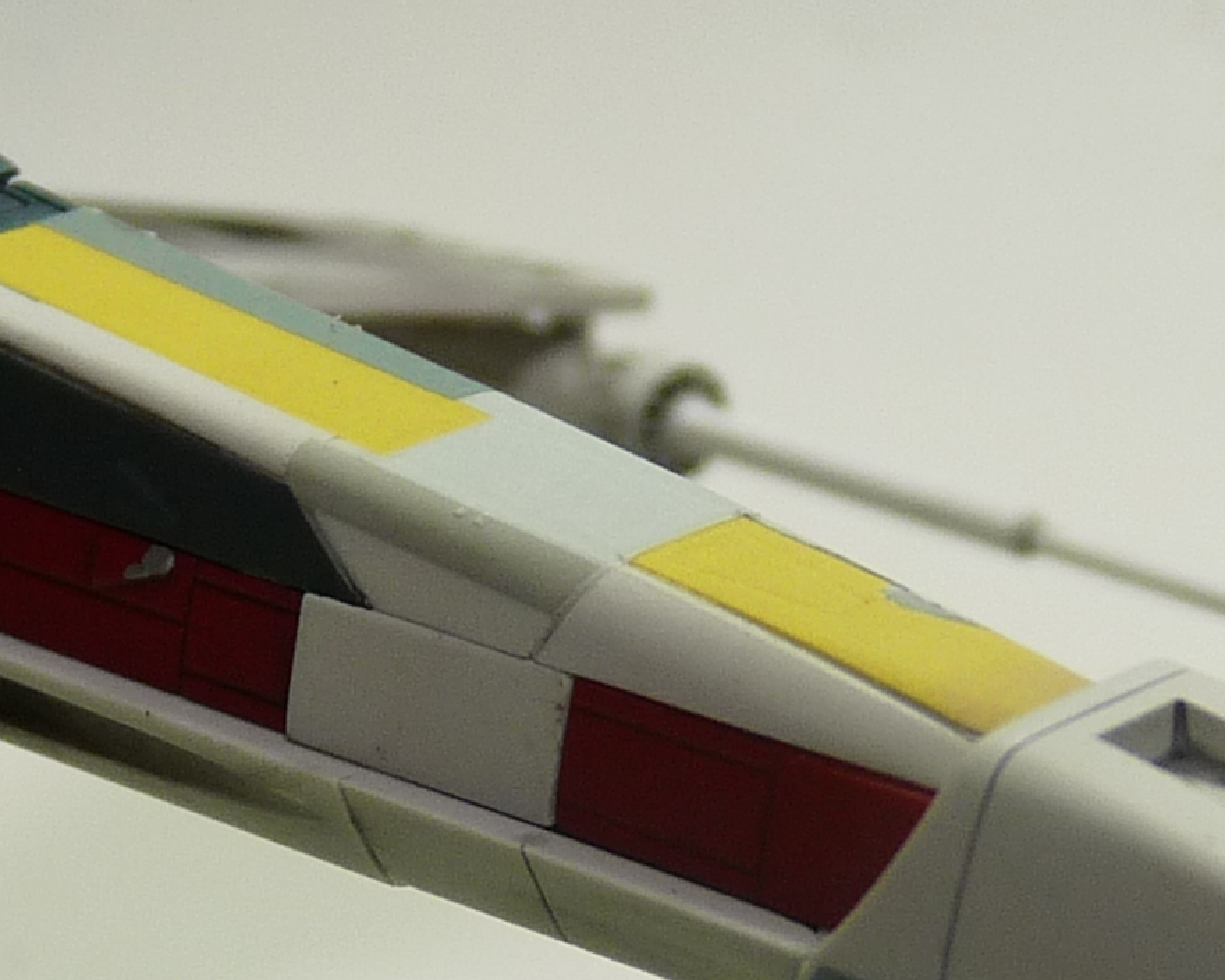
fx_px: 3952
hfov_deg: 17.6
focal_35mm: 109
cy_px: 738
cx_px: 543
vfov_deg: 14.1
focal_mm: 4.8
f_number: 2.8
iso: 100
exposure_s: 1/40
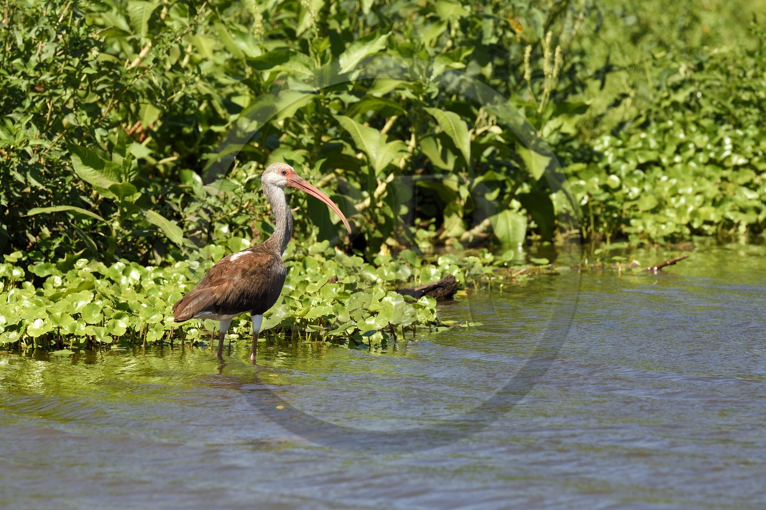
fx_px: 4254
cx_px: 383
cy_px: 255
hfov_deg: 10.3
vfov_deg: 6.9
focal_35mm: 200
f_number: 10
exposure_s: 1/500
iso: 400
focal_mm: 200
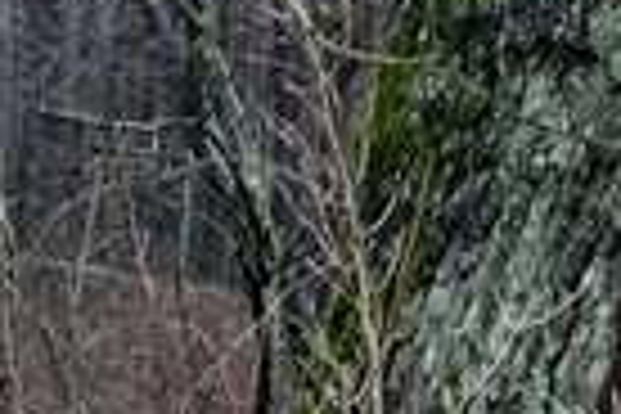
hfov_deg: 11.8
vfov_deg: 8.2
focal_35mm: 157
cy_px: 918
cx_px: -590
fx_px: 2708
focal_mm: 18
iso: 640
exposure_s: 1/15
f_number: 6.3
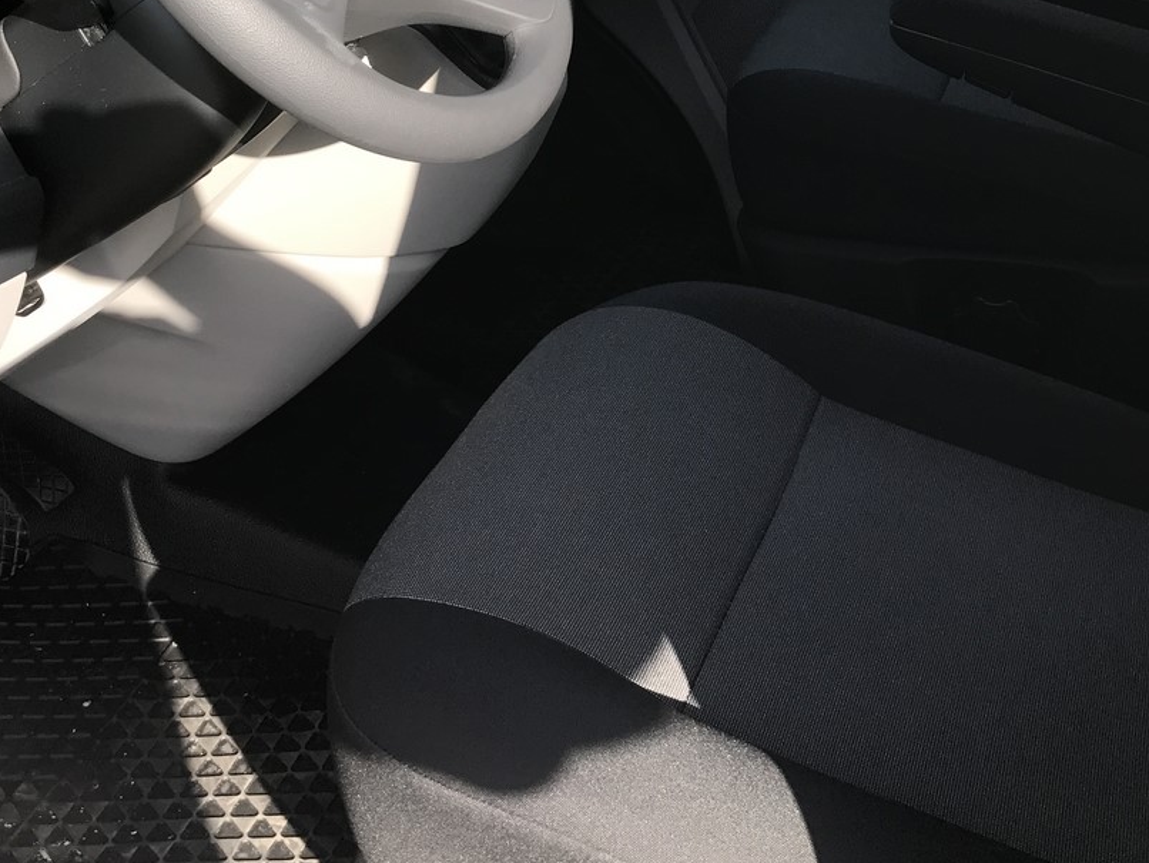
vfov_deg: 28.2
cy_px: 116
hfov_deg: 38.0
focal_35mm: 50
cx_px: 469
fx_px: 1660
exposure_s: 1/486
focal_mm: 3.99
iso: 20
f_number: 1.8
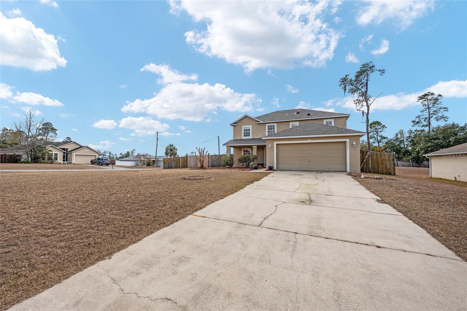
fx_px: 182
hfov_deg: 104.3
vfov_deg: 81.2
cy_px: 156
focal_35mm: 14
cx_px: 234
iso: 400
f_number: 7.1
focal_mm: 14
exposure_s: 1/500
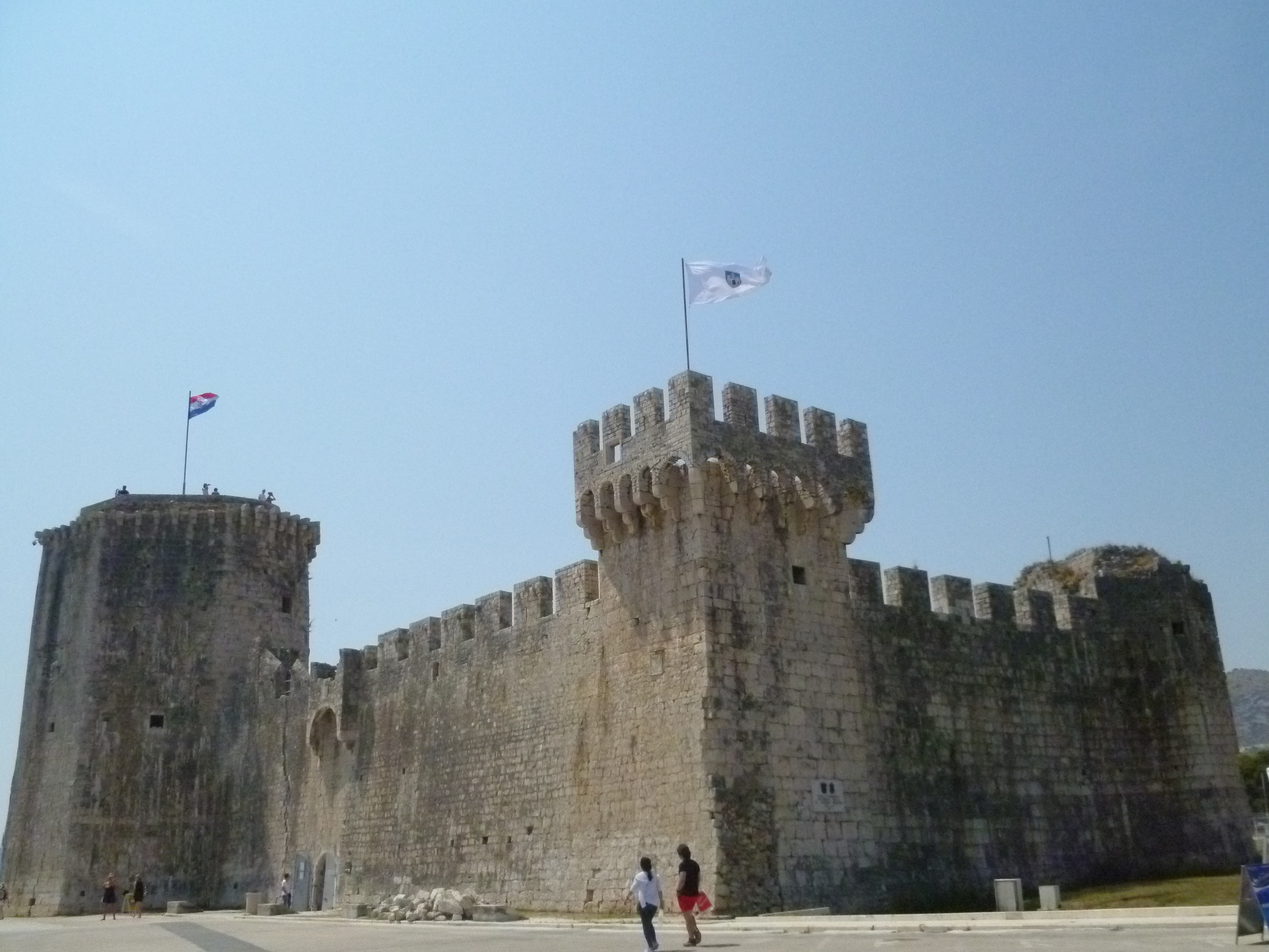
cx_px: 634
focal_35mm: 32
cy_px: 476
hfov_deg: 56.8
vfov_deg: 44.2
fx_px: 1173
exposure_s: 1/1600
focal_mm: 5.7
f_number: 10
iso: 800
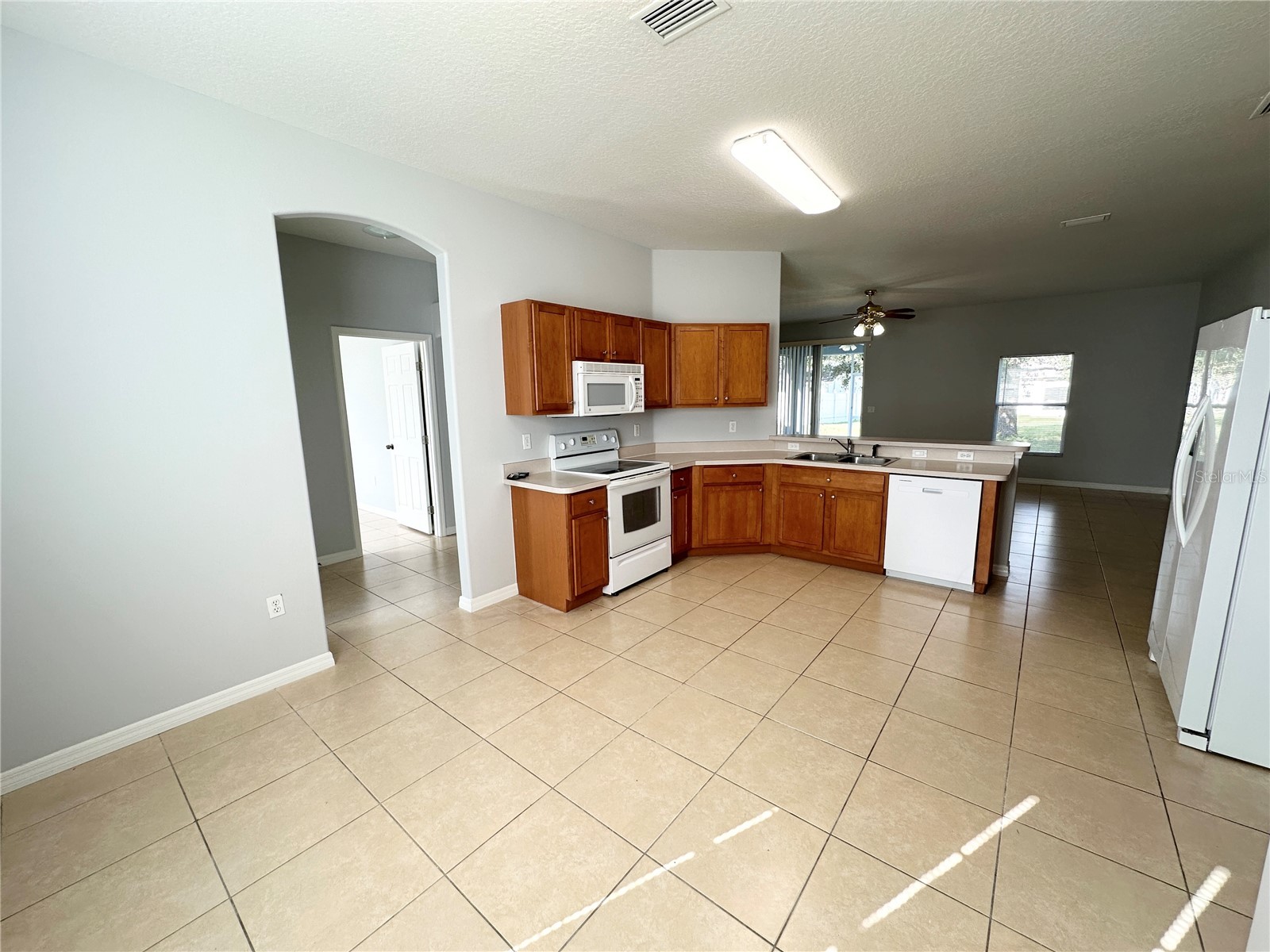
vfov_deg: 85.7
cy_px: 476
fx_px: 514
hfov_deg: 102.1
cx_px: 635
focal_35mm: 14
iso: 64
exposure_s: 1/120
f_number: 2.2
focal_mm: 2.22
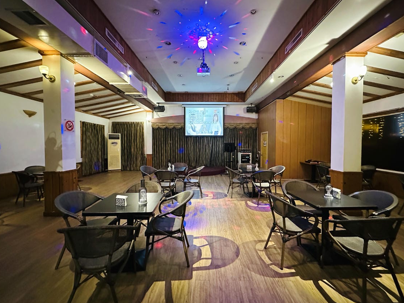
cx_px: 206
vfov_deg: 81.7
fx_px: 175
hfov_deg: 98.2
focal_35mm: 15
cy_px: 150
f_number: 2.2
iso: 1250
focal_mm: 2.22
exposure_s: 1/40
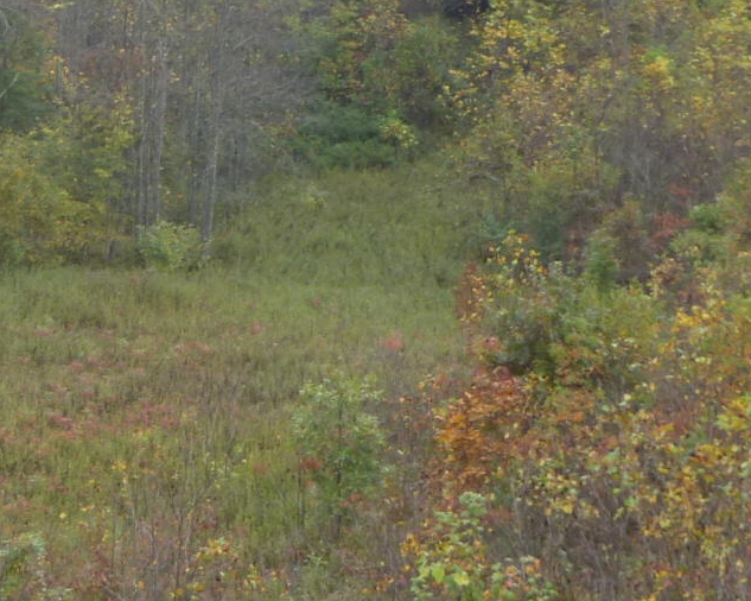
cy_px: 108
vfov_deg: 9.7
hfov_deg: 12.1
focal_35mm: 158
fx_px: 3511
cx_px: 53
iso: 80
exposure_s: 1/60
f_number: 3.9
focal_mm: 9
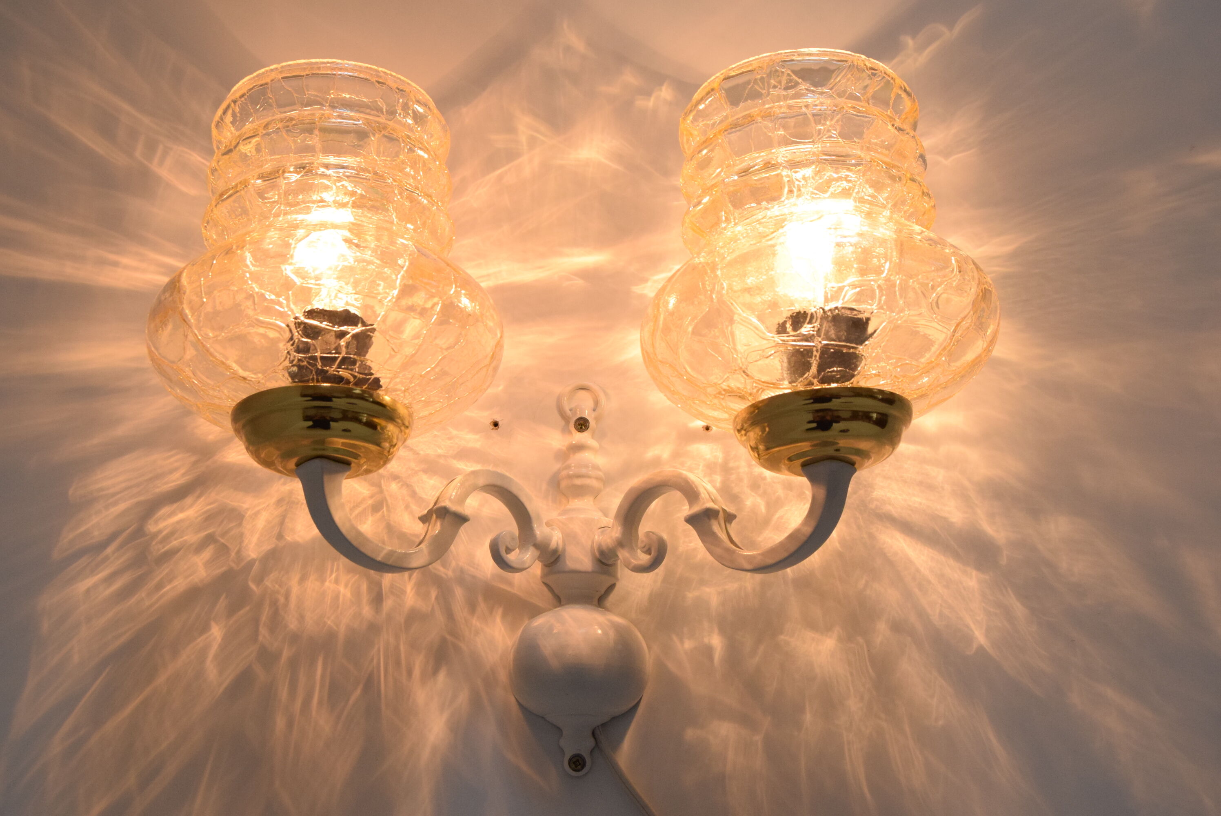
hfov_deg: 42.3
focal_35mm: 46
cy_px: 408
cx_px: 610
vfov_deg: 29.0
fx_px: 1578
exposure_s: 1/250
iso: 1600
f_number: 8
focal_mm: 31
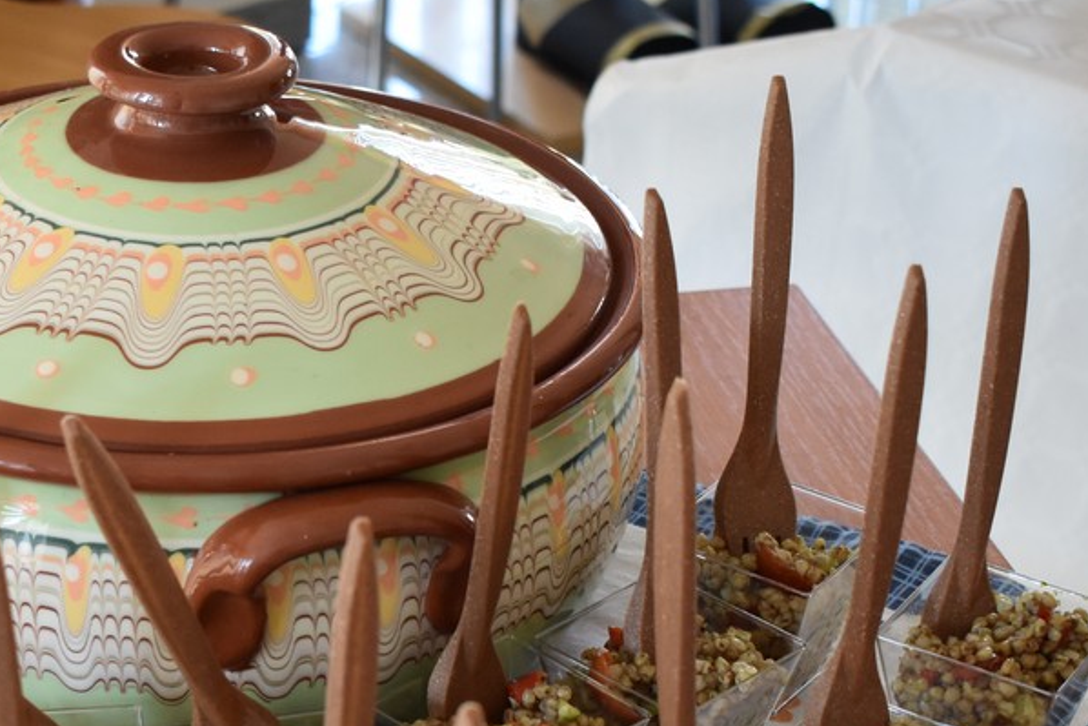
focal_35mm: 98
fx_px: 2966
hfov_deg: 20.5
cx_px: 217
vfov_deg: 13.8
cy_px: 690
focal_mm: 29
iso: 800
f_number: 5
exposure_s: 1/60
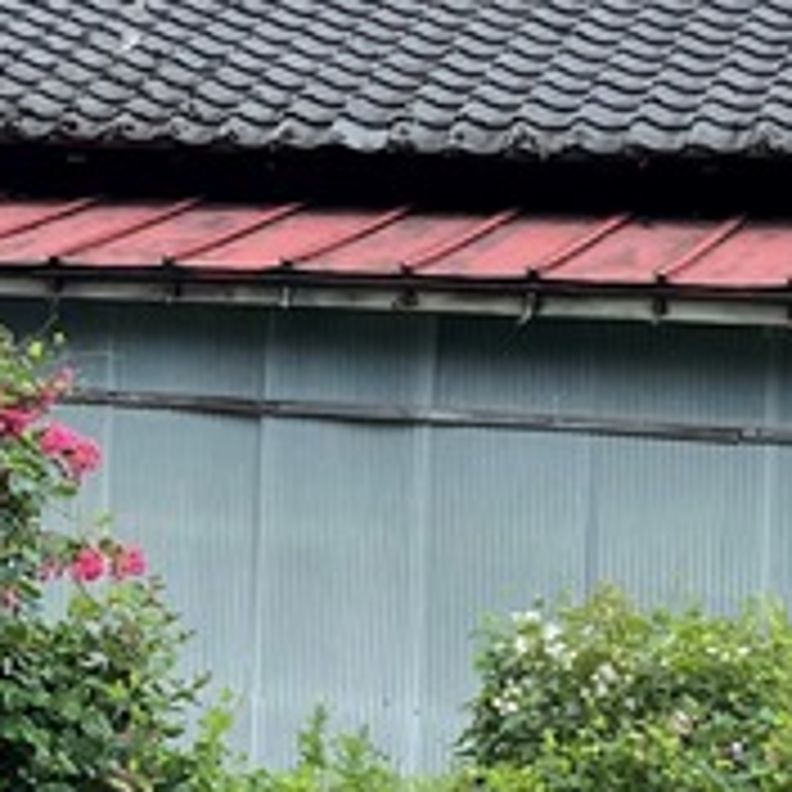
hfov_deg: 12.8
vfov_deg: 13.0
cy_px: 284
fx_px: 3469
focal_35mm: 134
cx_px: -40
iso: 32
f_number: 1.6
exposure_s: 1/2959
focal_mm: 4.2
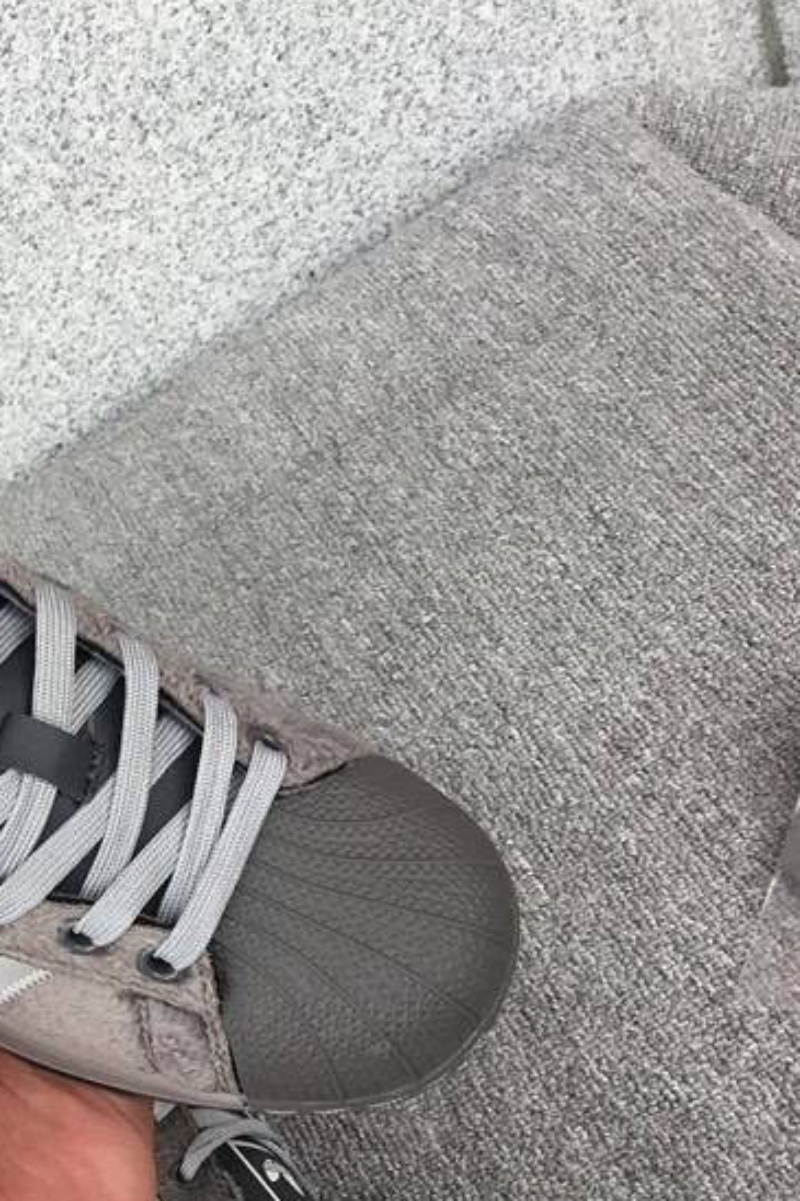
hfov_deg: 23.8
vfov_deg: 37.4
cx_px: -99
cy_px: 727
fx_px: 1768
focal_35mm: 53
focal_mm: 3.3
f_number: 2.4
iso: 25
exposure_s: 1/115
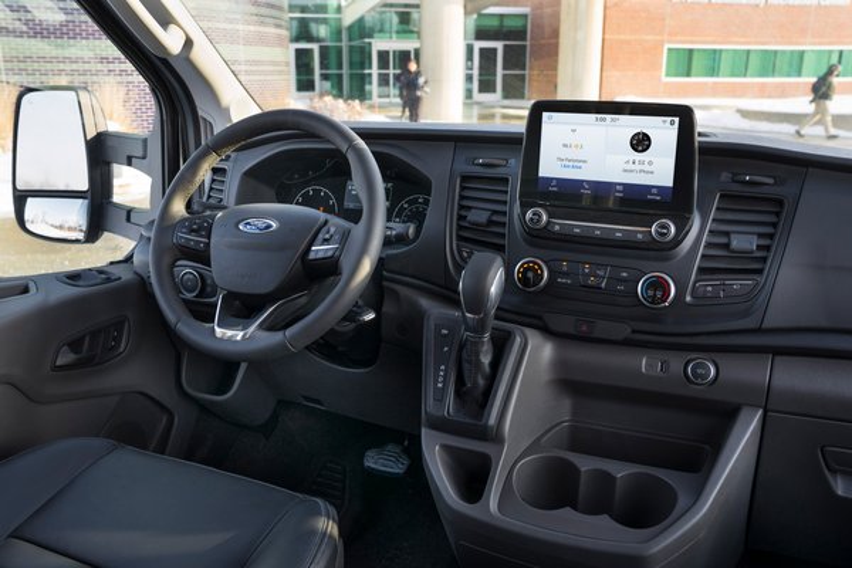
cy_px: 284
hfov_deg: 61.9
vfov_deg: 43.6
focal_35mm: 30
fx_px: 710
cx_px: 426
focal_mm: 30
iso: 200
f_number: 6.3
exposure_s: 1/50
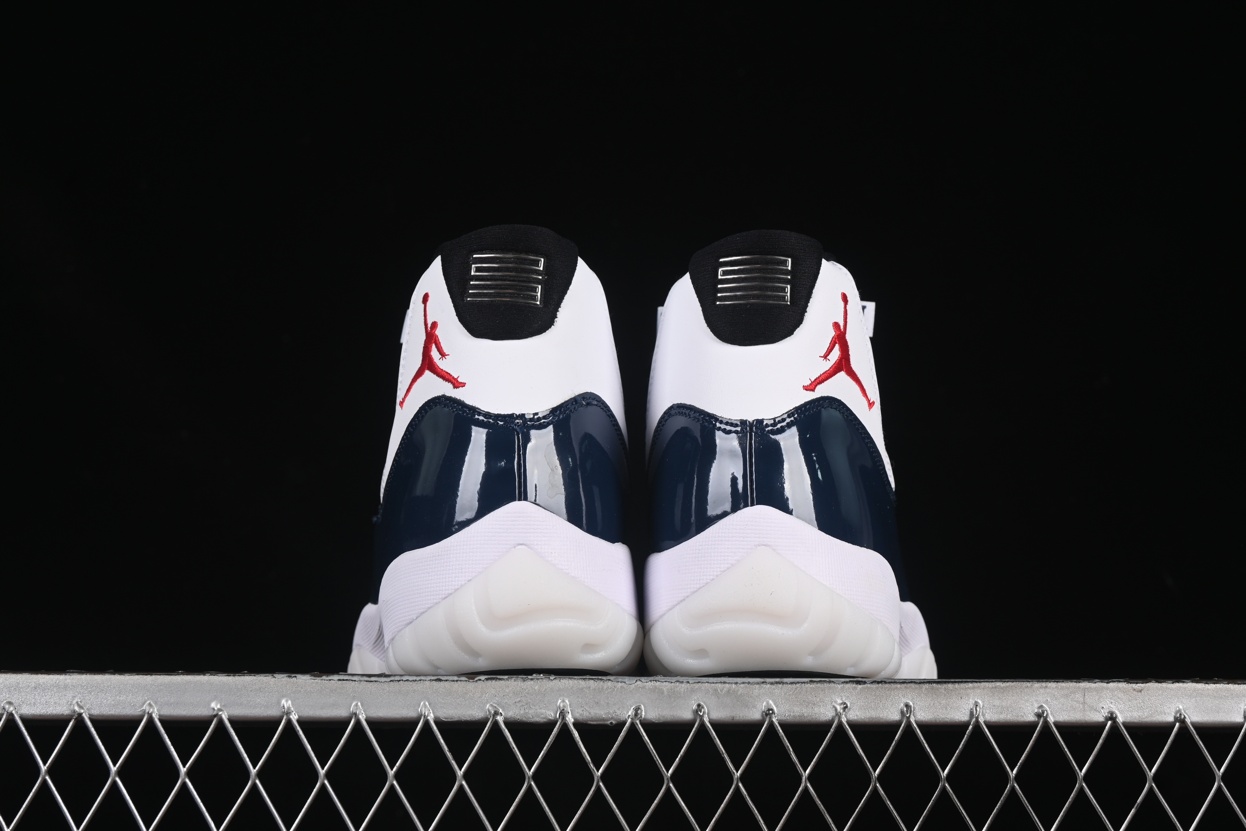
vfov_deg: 18.2
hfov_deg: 27.0
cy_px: 416
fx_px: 2596
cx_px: 623
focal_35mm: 75
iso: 160
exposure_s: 1/80
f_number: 8
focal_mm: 50
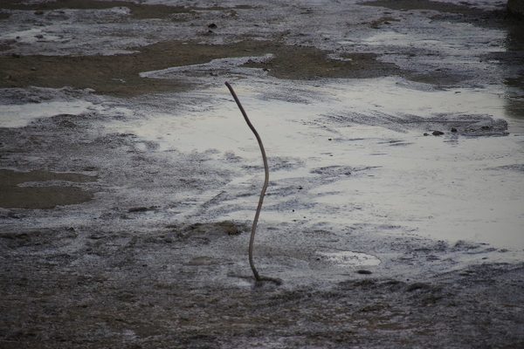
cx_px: 262
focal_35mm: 450
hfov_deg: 4.6
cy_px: 174
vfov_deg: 3.1
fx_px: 6549
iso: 800
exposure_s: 1/400
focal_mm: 300
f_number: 6.3
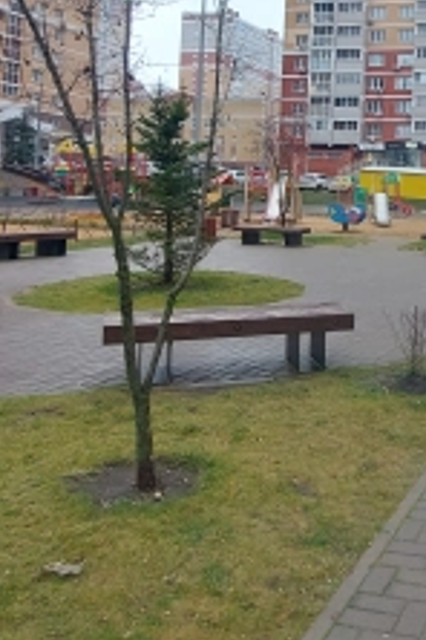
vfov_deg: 48.7
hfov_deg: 31.3
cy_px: 159
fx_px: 674
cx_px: 463
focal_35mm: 38
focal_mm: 1.74
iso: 100
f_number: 2.2
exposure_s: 1/60
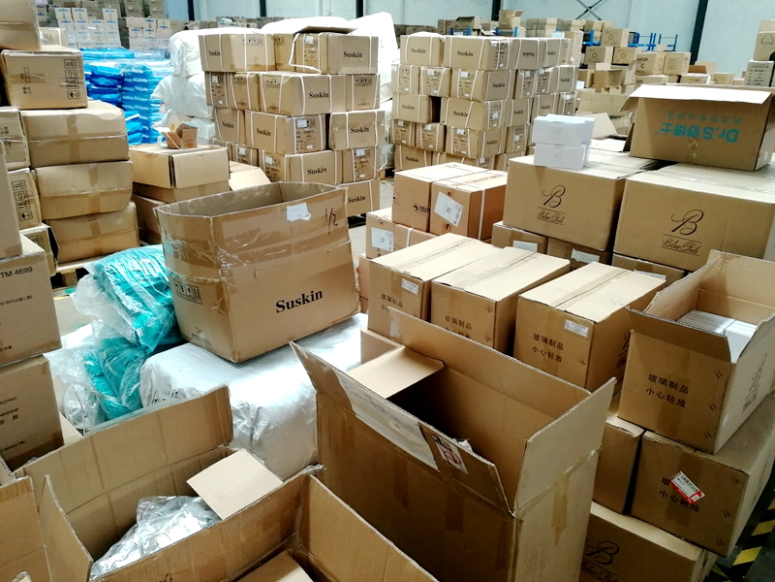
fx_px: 604
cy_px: 291
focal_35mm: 27
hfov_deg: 65.3
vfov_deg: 51.4
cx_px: 388
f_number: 2.2
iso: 200
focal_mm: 3.95
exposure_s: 1/60
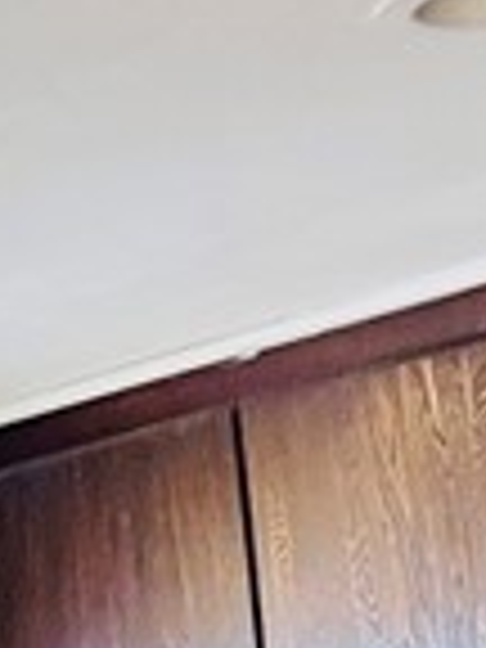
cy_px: 2034
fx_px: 3463
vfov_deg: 8.6
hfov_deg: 8.0
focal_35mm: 185
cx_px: 117
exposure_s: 1/60
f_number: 1.5
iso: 160
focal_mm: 5.7
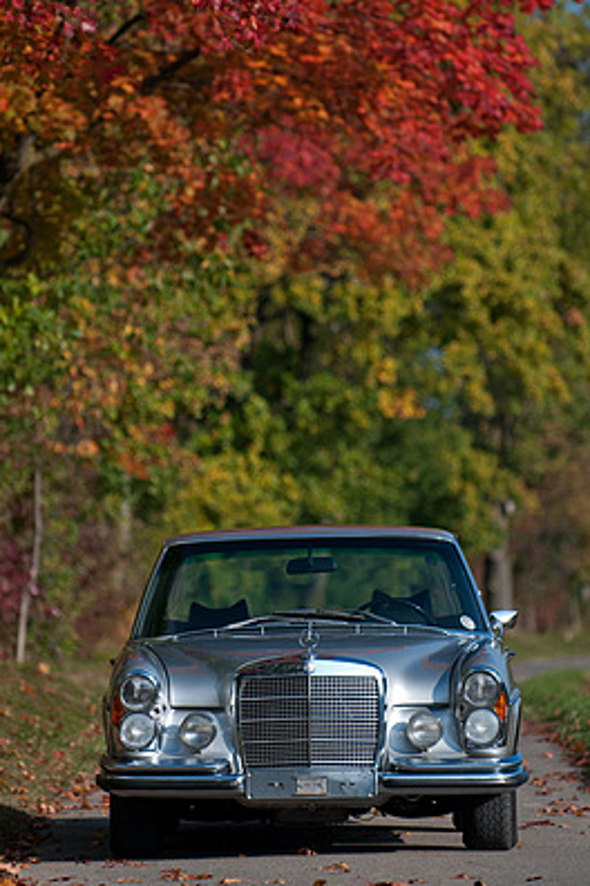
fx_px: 7448
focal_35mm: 303
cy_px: 441
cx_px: 295
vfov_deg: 6.8
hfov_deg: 4.5
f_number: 3.5
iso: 100
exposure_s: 1/1250
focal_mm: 200
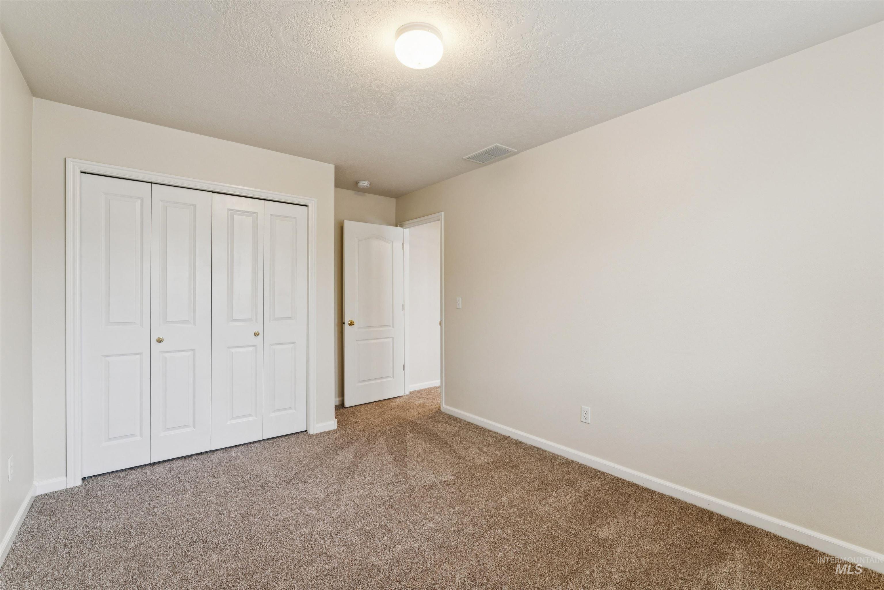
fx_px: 390
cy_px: 295
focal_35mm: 16
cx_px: 442
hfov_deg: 97.1
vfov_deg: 74.1
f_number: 13
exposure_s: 1/2
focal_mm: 15.9
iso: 400
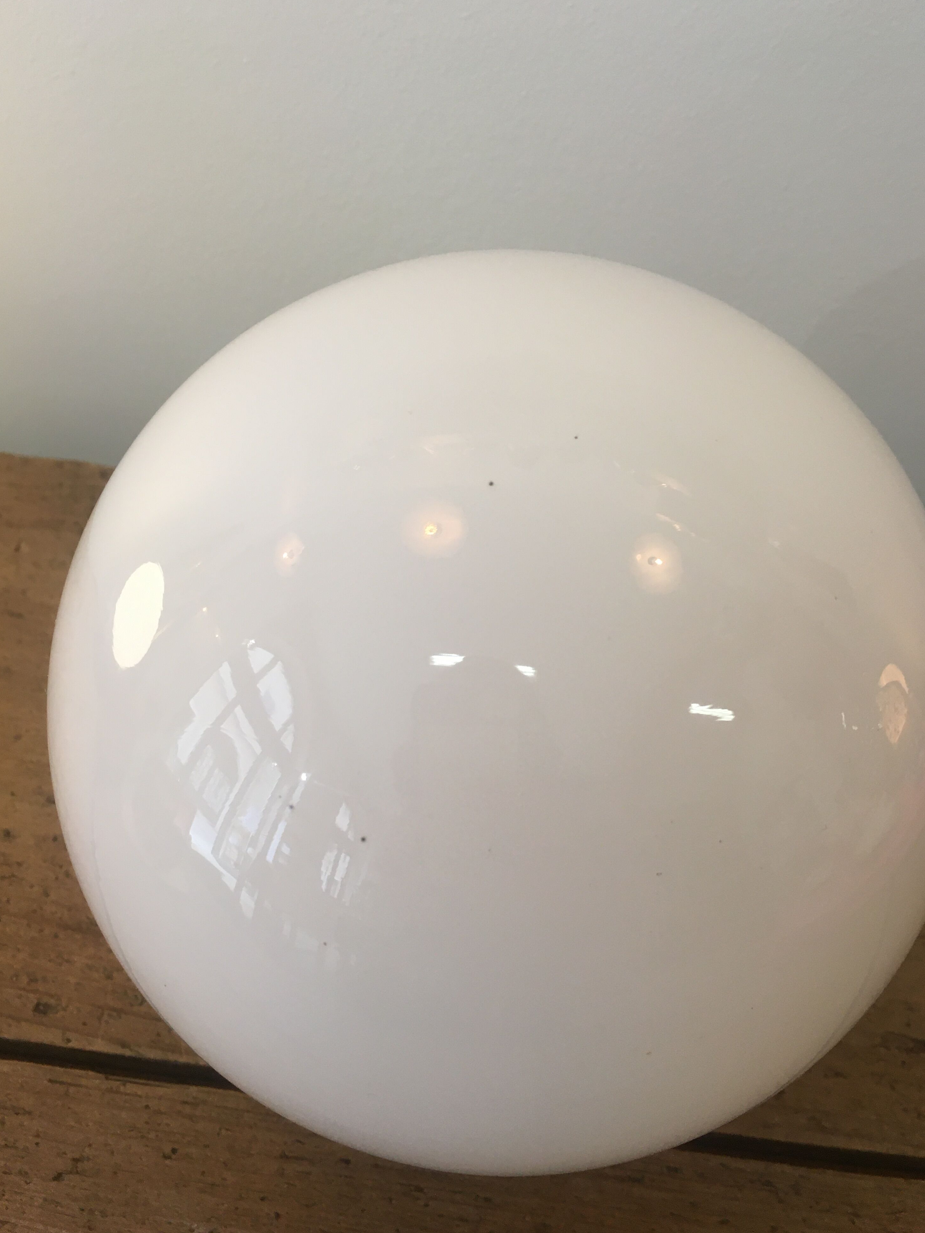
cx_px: 466
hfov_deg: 46.8
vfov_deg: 60.0
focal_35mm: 30
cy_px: 618
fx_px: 1069
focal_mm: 4.15
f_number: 2.2
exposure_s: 1/33
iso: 50
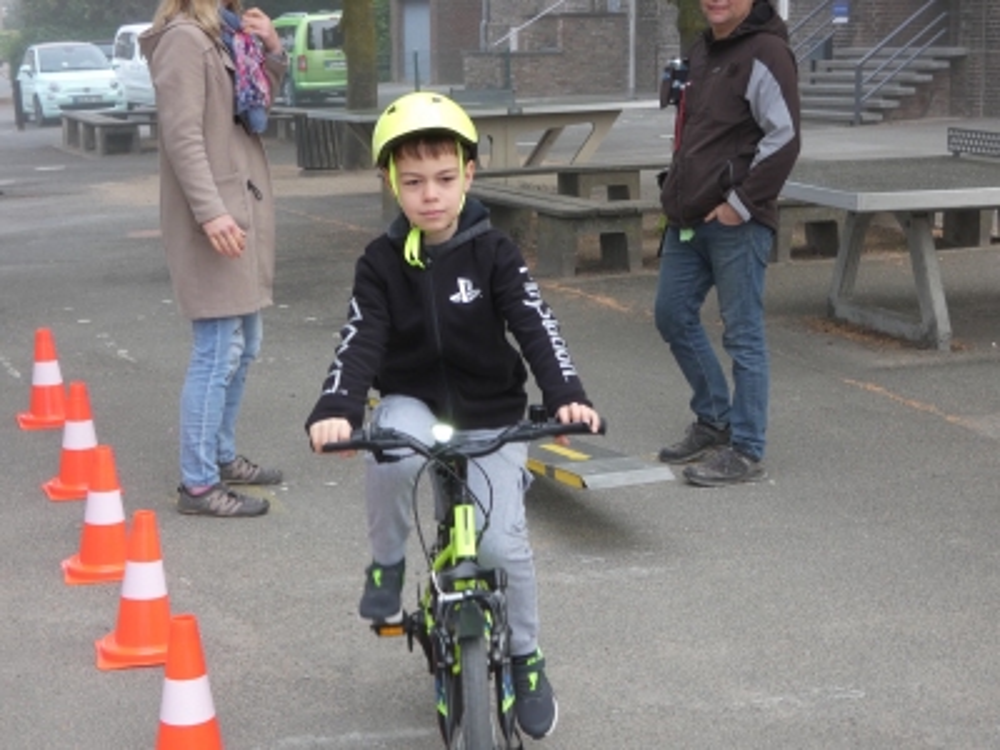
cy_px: 375
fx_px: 1907
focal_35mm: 66
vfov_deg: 22.3
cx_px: 500
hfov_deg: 29.4
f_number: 4.2
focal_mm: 11.9
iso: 125
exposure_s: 1/125
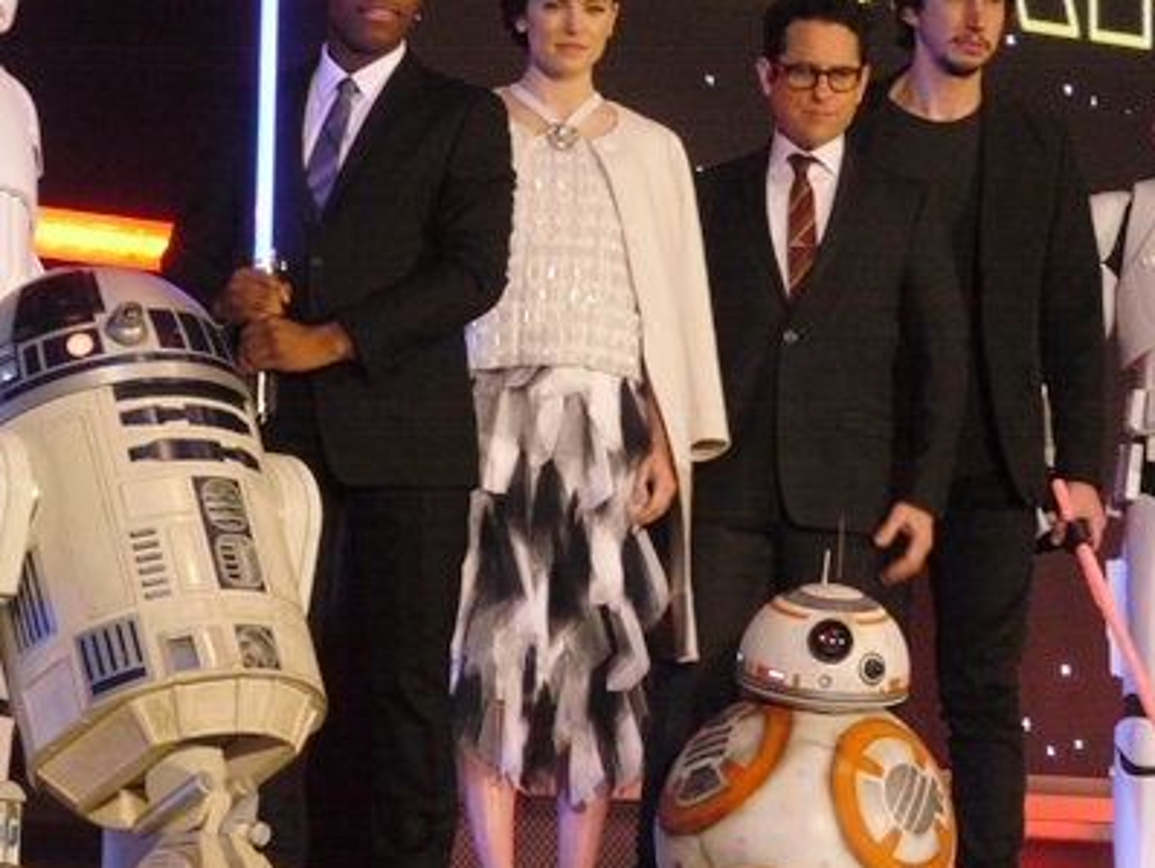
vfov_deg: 7.0
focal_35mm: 211
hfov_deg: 9.4
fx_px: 7044
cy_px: 279
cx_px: 592
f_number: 13
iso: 2000
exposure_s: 1/30
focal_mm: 70
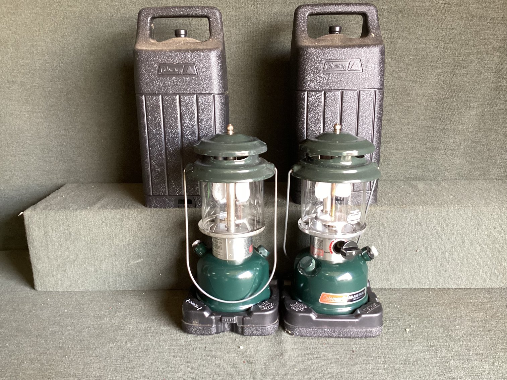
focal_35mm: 31
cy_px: 190
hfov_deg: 58.3
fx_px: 454
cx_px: 254
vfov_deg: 45.4
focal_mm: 3.3
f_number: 2.4
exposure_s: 1/50
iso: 250
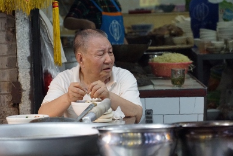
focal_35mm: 208
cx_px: 118
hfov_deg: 9.9
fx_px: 1345
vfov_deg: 6.6
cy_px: 77
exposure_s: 1/400
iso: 3200
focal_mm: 135
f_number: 5.6
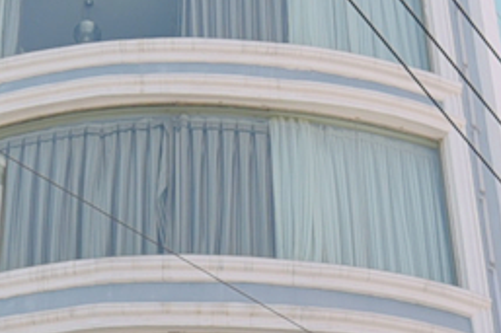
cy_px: 504
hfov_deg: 17.2
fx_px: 1655
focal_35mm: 119
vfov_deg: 11.0
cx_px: 281
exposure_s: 1/640
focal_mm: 17
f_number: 6.3
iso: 400
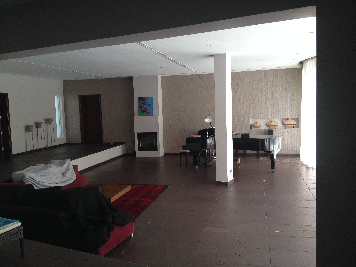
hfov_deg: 52.6
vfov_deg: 40.7
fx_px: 360
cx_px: 178
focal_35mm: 35
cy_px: 134
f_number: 2.4
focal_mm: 4.28
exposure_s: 1/120
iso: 100
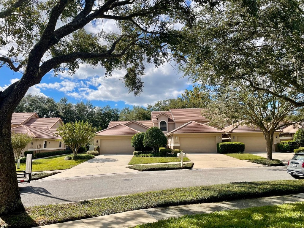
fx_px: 228
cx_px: 152
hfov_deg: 67.3
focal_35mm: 26
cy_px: 114
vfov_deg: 53.1
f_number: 1.6
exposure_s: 1/3610
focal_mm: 4.2
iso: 32
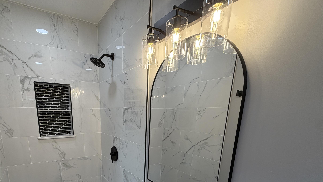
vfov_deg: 53.7
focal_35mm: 19
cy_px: 150
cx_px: 123
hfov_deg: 88.0
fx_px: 163
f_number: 2.2
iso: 80
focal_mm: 2.22
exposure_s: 1/120
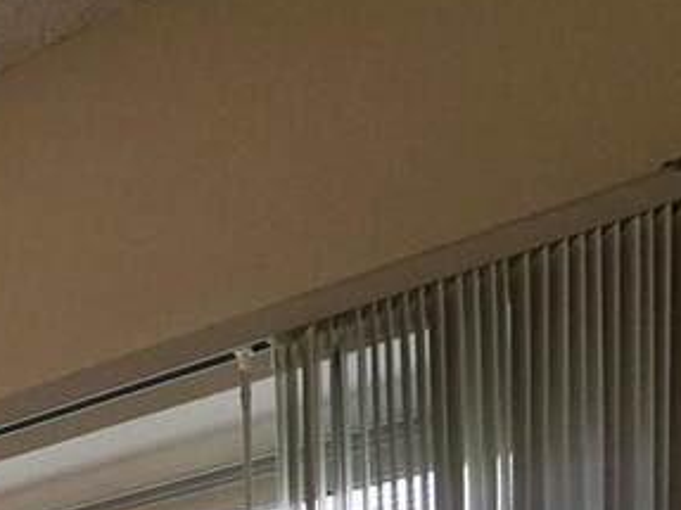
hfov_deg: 23.2
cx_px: -451
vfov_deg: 17.0
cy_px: 1070
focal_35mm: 58
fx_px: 1141
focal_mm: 2.2
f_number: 2.2
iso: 50
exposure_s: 1/60
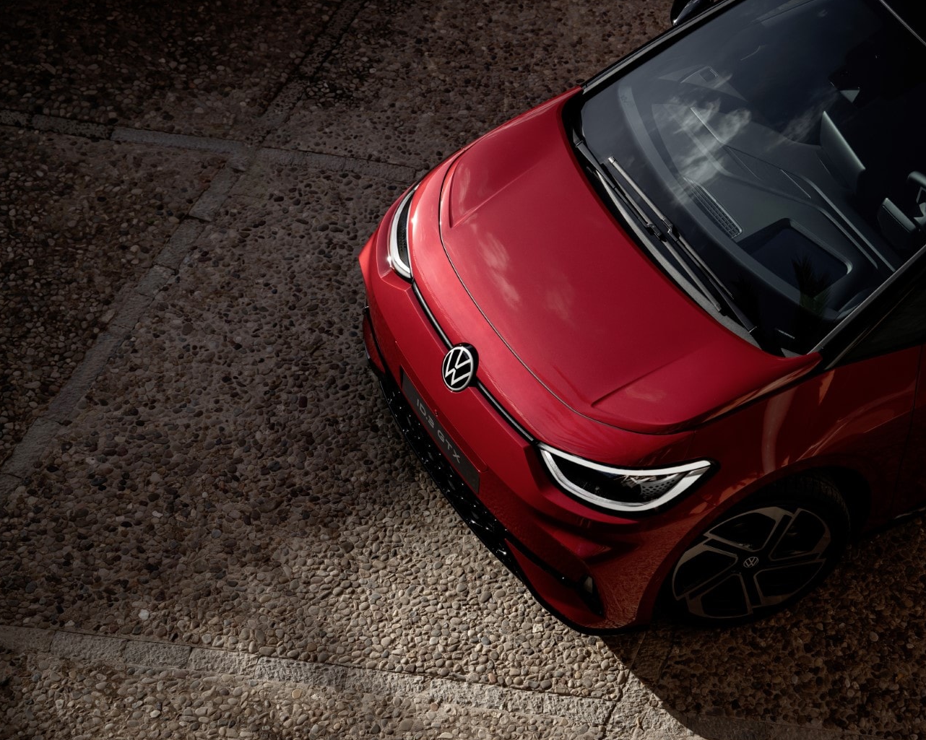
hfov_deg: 23.0
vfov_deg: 18.5
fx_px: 2274
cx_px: 564
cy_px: 362
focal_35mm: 83
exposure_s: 1/500
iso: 50
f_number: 2.8
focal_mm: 70
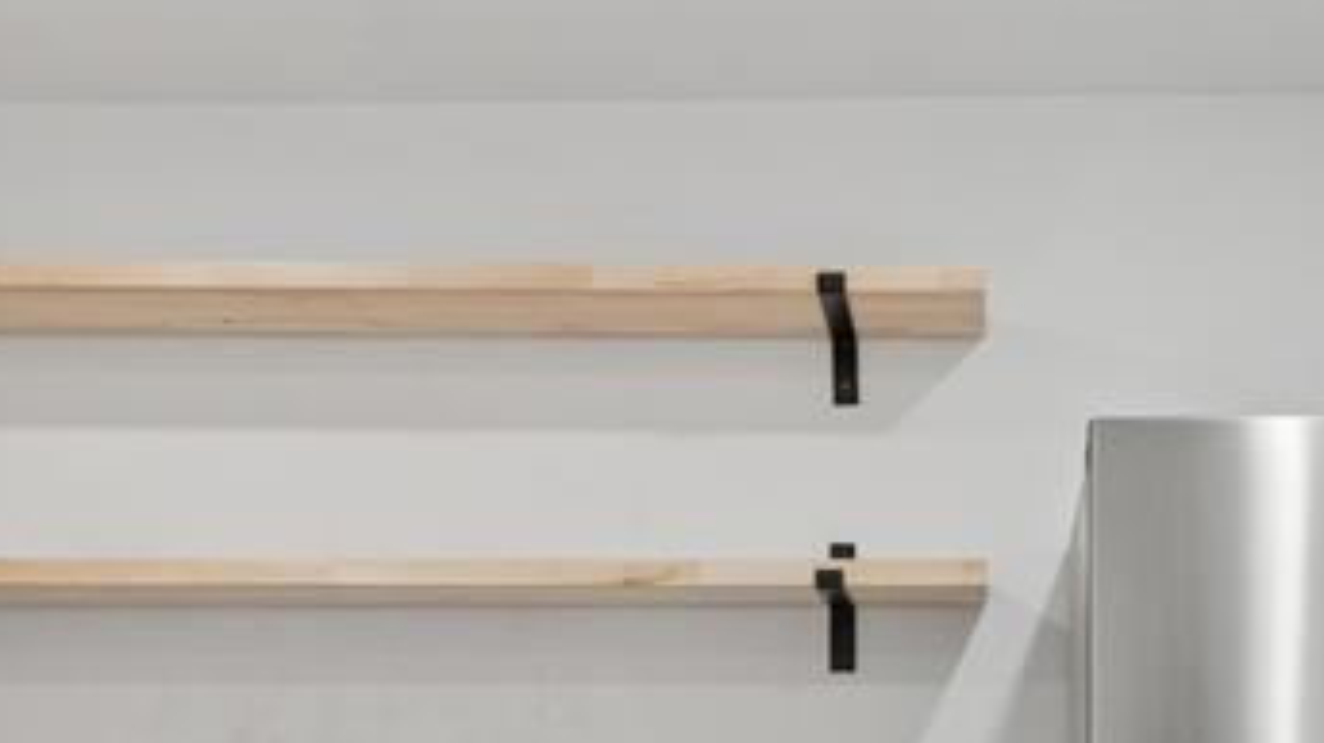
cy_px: 839
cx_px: 1085
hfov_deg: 37.6
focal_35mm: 53
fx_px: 1860
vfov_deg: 21.3
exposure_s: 1/40
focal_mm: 17
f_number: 8
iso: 400
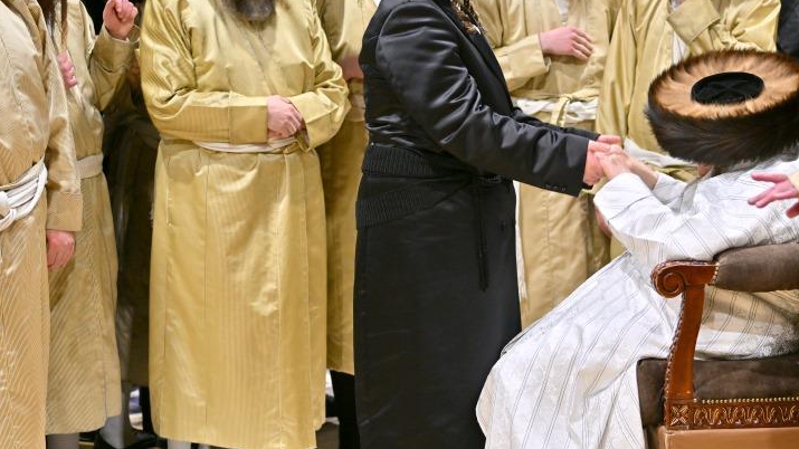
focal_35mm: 105
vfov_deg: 11.5
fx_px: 2224
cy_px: 189
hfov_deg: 20.3
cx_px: 541
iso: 400
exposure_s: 1/125
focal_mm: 70
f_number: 2.8
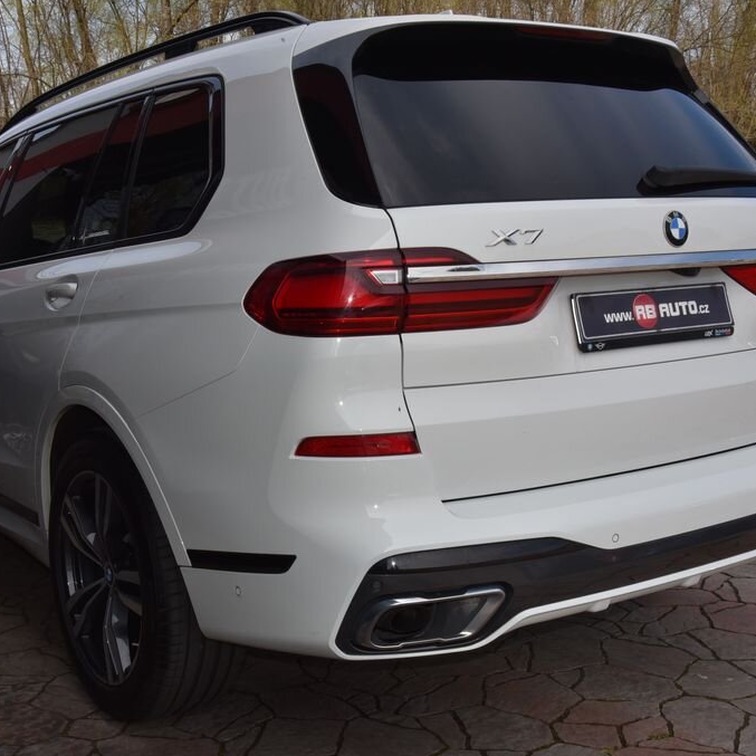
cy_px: 377
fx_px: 1112
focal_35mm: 45
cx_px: 326
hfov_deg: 37.5
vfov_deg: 37.6
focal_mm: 35
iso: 500
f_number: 20
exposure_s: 1/200
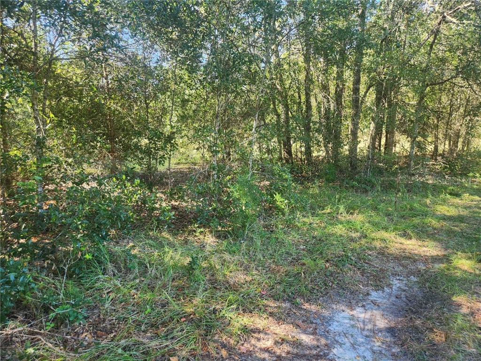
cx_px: 240
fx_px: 320
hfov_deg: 73.9
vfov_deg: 58.9
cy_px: 180
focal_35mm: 23
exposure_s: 1/180
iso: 80
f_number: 1.8
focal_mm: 5.4
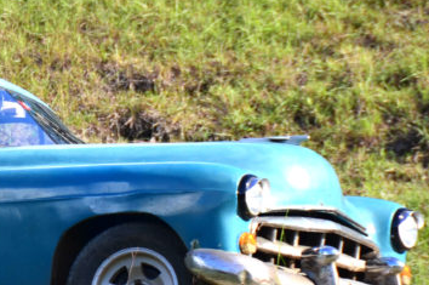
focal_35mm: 867
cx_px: -67
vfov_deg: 1.6
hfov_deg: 2.4
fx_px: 10317
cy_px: 182
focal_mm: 200
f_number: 5.6
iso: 100
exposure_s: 1/320
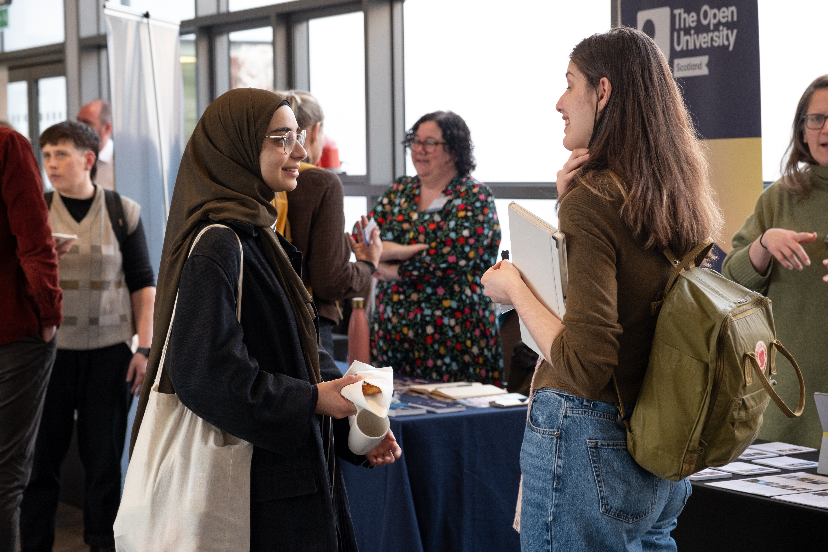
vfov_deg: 16.5
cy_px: 276
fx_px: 1909
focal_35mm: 83
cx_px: 414
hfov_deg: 24.5
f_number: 4
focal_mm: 55
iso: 800
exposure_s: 1/125
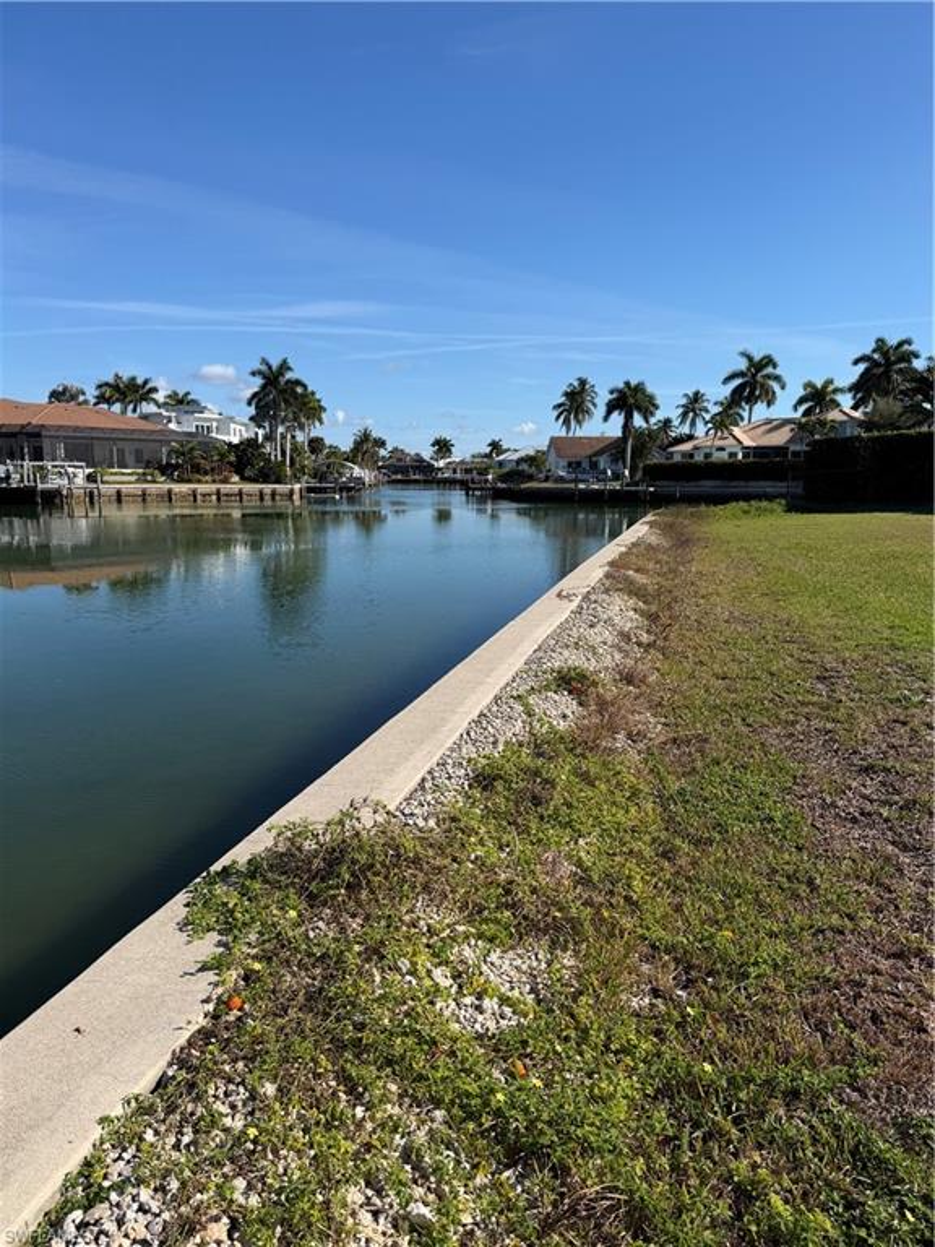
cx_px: 468
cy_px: 624
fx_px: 864
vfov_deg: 71.6
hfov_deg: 56.8
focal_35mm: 24
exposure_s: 1/5319
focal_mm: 6.76
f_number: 1.78
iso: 80
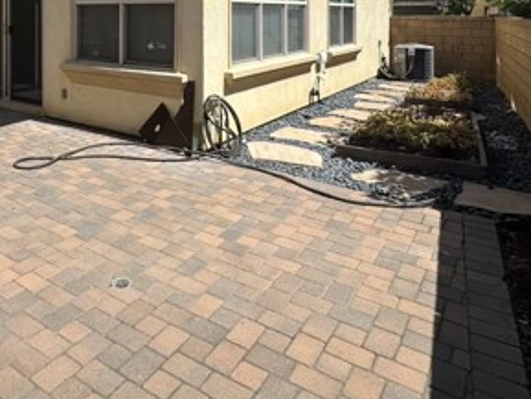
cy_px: 11
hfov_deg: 56.1
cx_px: 147
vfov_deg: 40.5
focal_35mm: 31
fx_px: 476
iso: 50
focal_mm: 2.22
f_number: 2.2
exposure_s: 1/2674
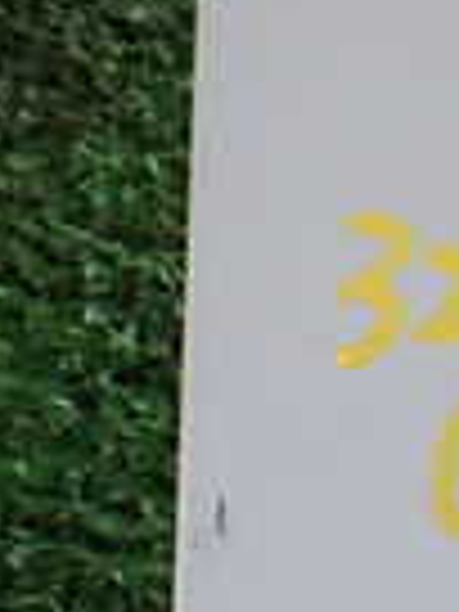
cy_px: 158
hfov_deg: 10.4
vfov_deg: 14.9
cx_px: 896
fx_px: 2334
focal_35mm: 132
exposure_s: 1/125
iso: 640
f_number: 2.3
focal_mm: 5.4
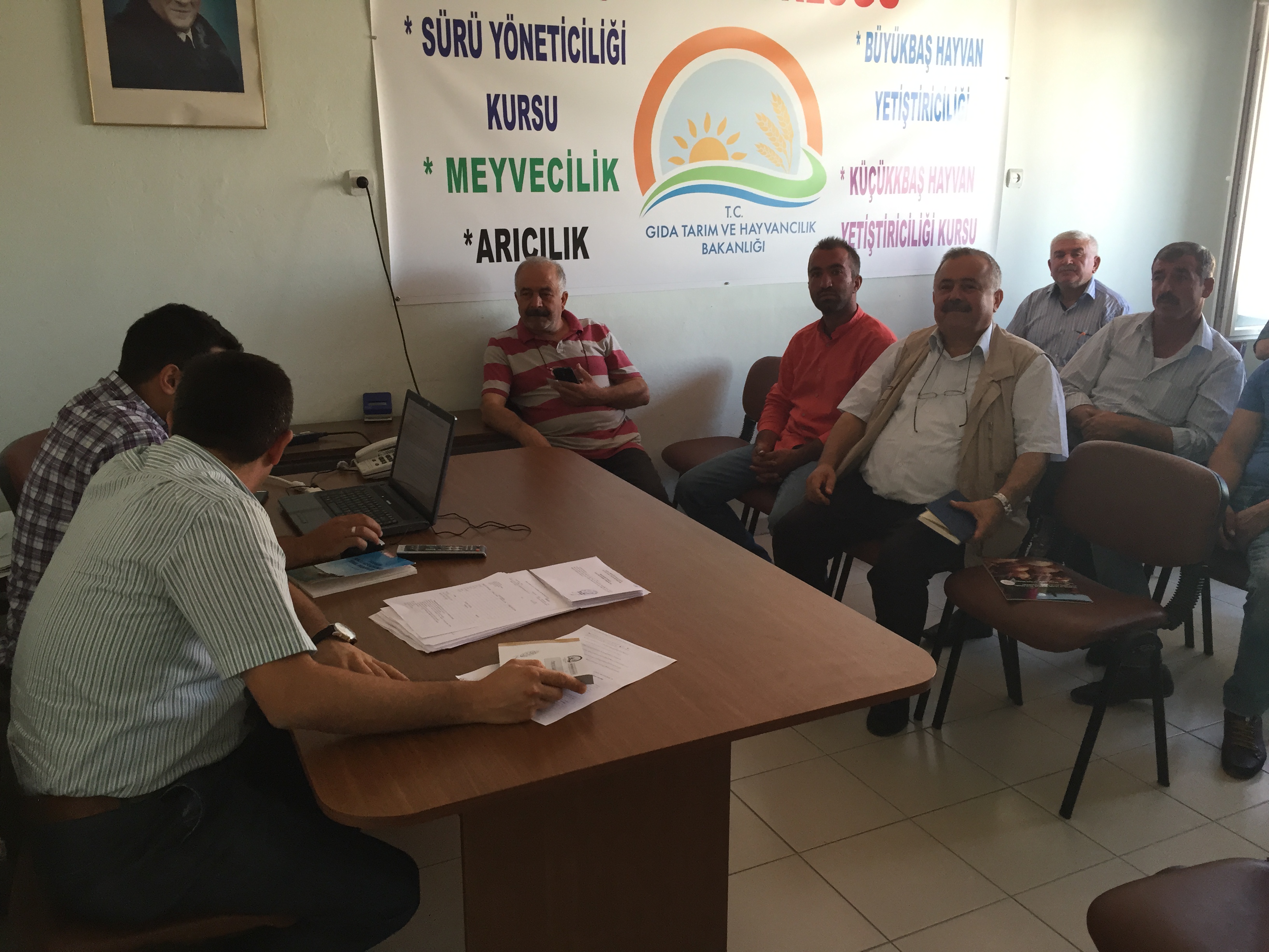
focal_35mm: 29
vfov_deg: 48.2
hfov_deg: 61.7
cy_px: 476
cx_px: 634
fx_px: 1063
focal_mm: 4.15
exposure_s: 1/30
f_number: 2.2
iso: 32
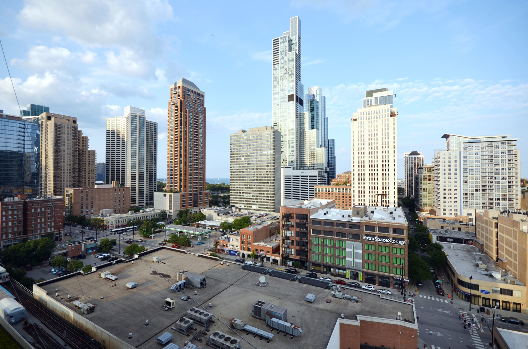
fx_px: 220
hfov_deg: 100.5
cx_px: 264
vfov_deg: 77.1
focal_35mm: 15
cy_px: 174
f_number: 6.3
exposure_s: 1/200
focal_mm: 10
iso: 100
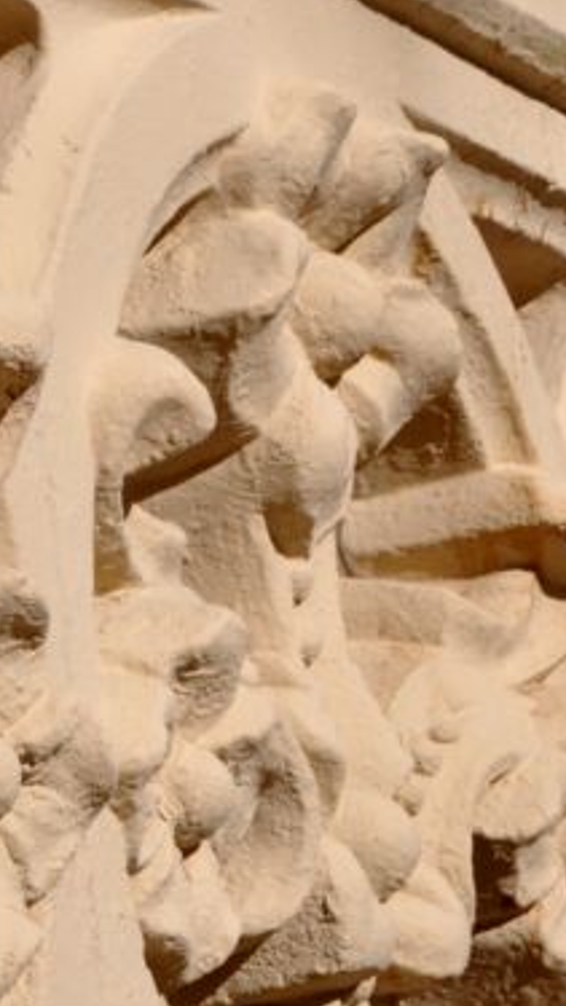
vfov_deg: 15.7
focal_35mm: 137
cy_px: 644
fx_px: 3654
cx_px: -630
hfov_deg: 8.3
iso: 500
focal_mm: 32
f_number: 14
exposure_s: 1/640
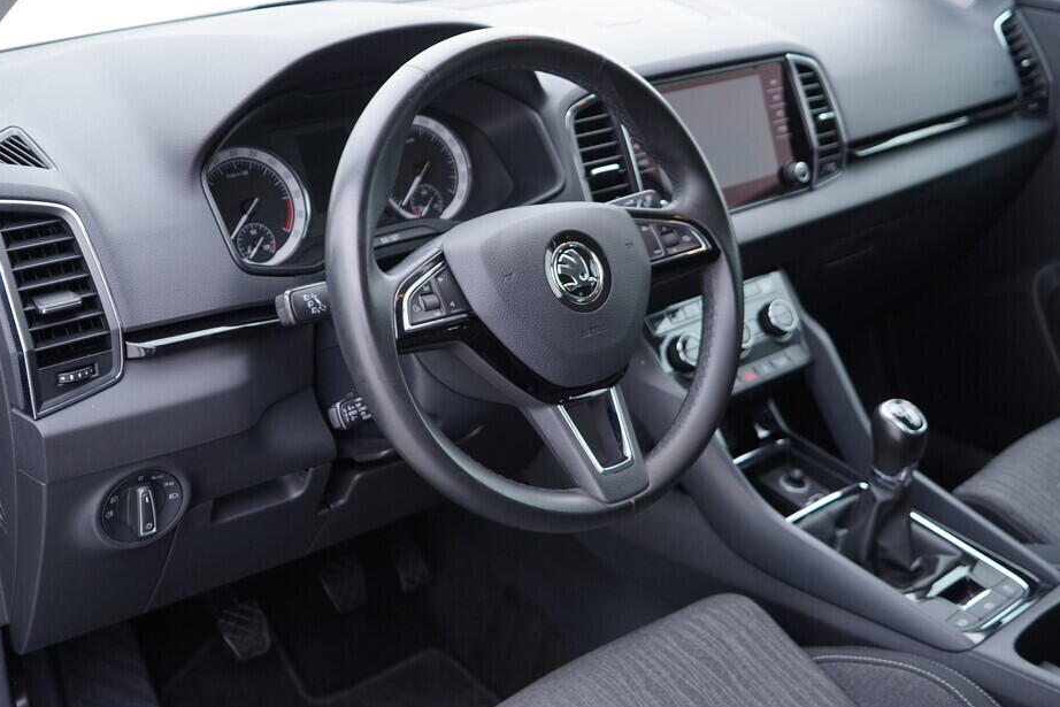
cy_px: 317
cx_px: 487
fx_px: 1178
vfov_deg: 33.4
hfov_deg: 48.4
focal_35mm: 40
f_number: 2.8
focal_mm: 24
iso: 250
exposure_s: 1/40
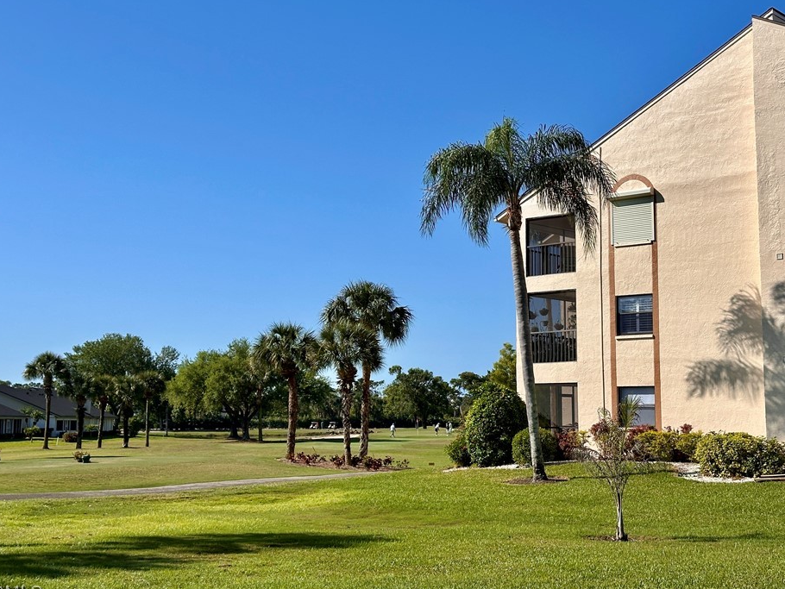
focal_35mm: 54
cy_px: 281
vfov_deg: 27.0
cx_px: 402
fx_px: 1225
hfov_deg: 35.5
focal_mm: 6.86
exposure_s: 1/6623
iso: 64
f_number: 1.78
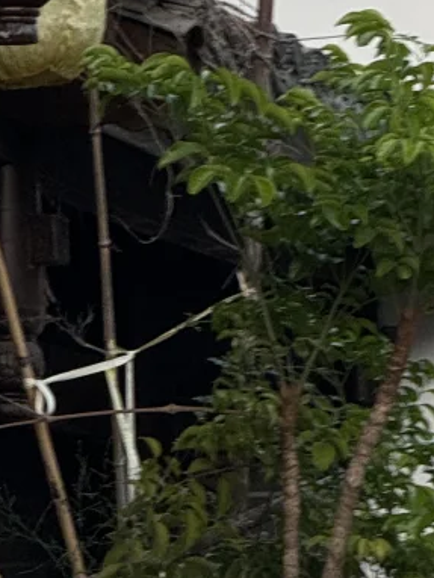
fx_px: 7548
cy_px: 599
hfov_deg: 3.3
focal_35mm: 452
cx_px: 171
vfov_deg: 4.4
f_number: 2.8
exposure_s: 1/99
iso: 125
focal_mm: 15.66
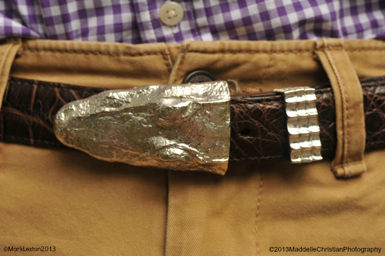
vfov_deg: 13.0
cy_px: 128
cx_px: 192
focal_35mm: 105
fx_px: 1122
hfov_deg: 19.5
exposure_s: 1/250
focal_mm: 105
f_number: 9
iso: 500
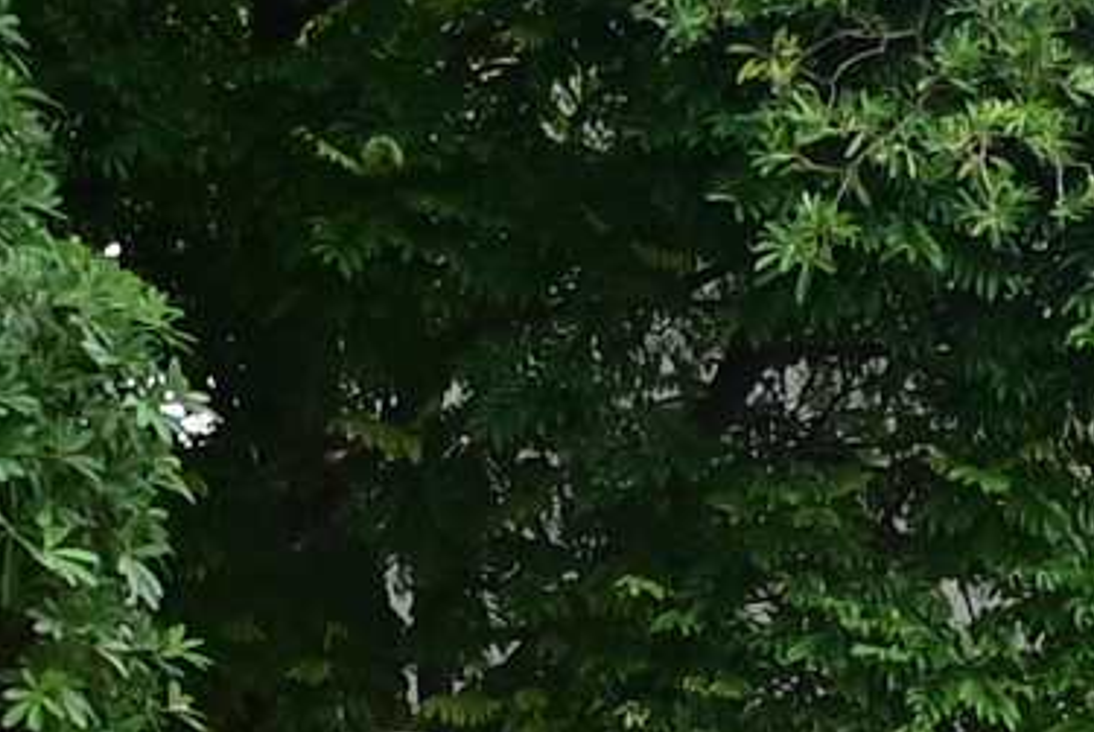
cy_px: 1788
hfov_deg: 9.7
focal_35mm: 212
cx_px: 557
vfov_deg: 6.2
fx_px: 6450
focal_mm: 18
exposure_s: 1/250
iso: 250
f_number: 4
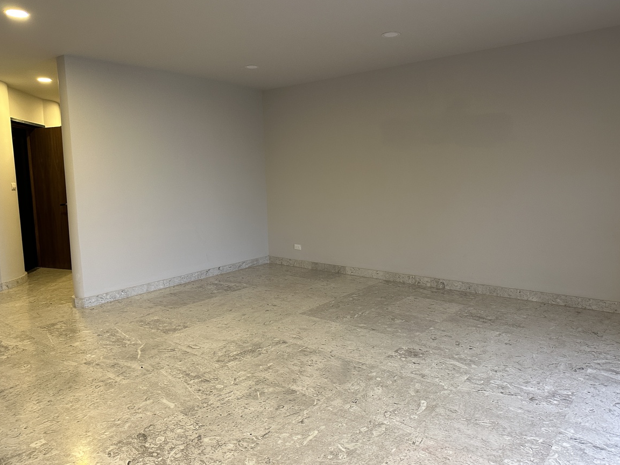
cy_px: 228
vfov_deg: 54.9
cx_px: 313
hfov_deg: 69.4
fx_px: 448
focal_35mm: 25
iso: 250
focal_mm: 6.86
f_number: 1.78
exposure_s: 1/65
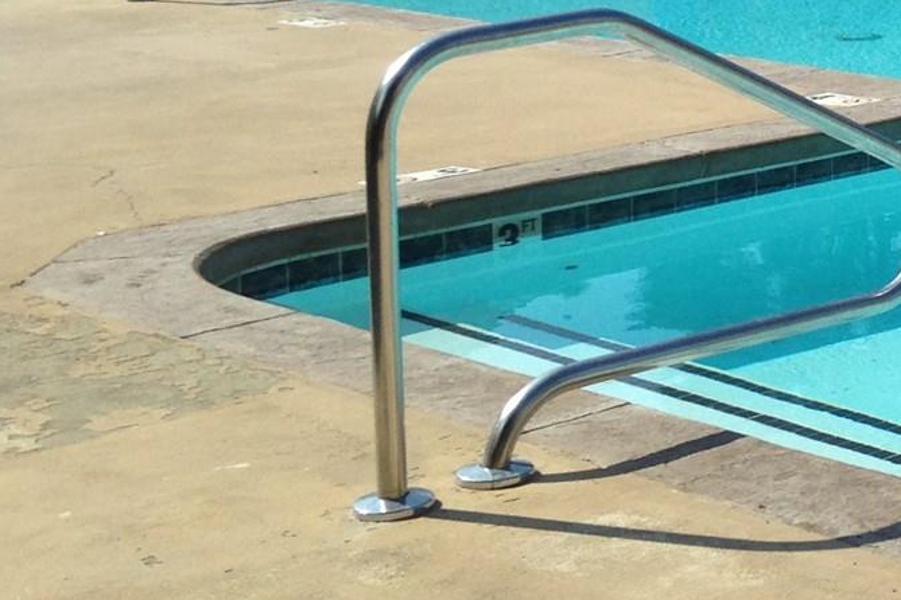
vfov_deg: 12.8
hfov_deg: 17.7
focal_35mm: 105
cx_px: 1292
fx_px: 2628
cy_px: -77
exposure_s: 1/2463
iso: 50
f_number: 2.4
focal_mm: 4.12
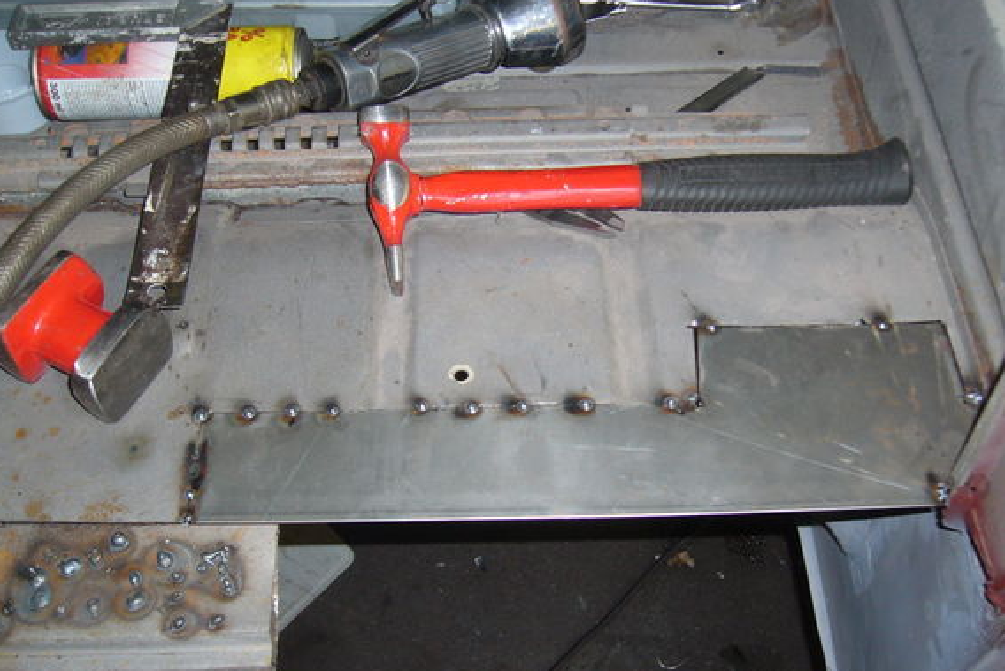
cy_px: 358
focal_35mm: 41
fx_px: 1145
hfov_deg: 47.3
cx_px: 554
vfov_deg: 32.6
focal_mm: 5.8
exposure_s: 1/30
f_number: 2.8
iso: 100
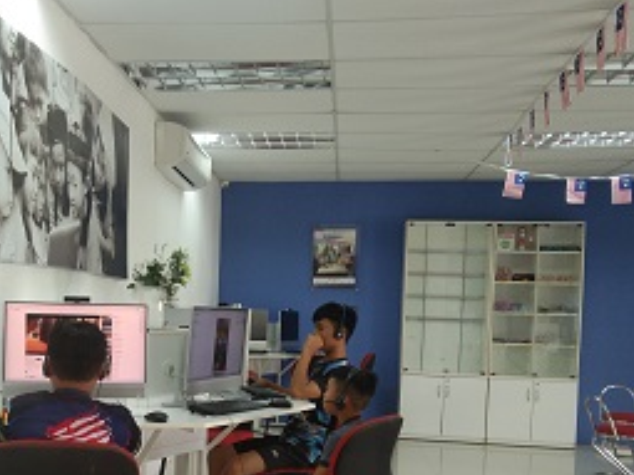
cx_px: 177
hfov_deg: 38.2
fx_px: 897
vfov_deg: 29.4
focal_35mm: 49
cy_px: 328
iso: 196
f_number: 2.2
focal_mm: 3.65
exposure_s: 1/50
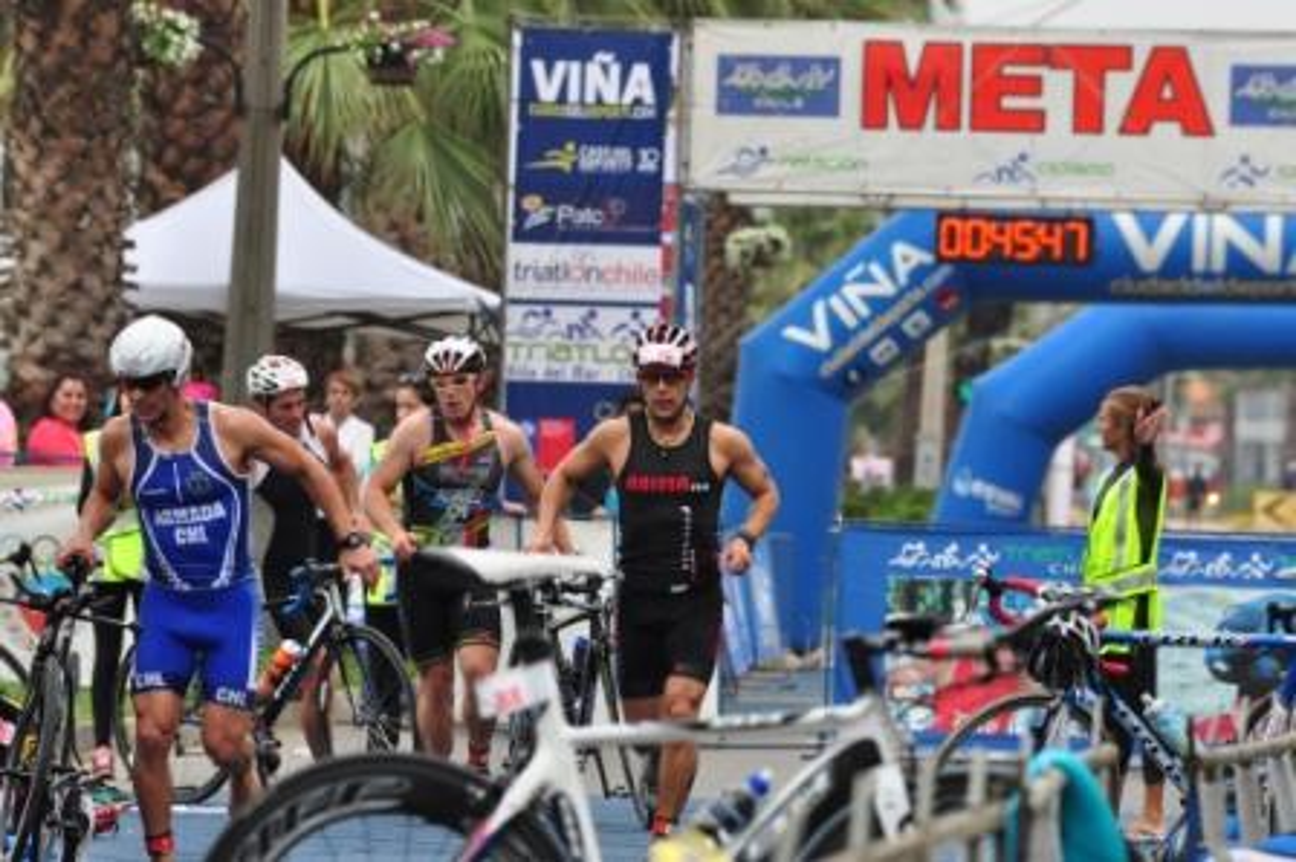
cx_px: 648
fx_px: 10252
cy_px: 431
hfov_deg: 7.2
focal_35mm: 285
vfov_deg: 4.8
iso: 320
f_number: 6.3
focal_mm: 190
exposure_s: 1/320
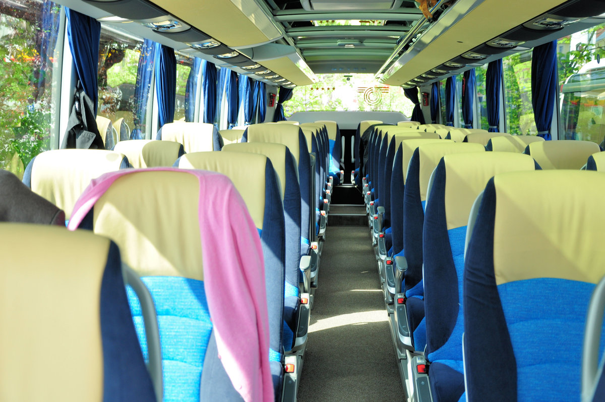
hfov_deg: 41.2
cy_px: 201
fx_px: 805
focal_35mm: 48
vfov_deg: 28.0
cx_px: 302
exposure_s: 1/30
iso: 280
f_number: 4.2
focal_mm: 32
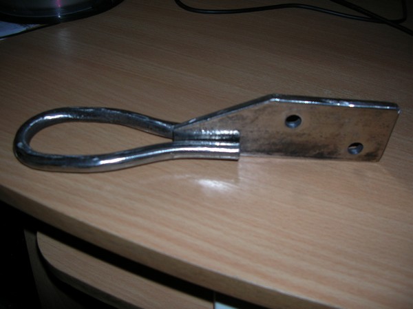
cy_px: 154
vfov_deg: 40.6
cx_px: 206
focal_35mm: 35
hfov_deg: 52.7
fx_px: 417
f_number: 2.8
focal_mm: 5.8
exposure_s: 1/60.1
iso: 50
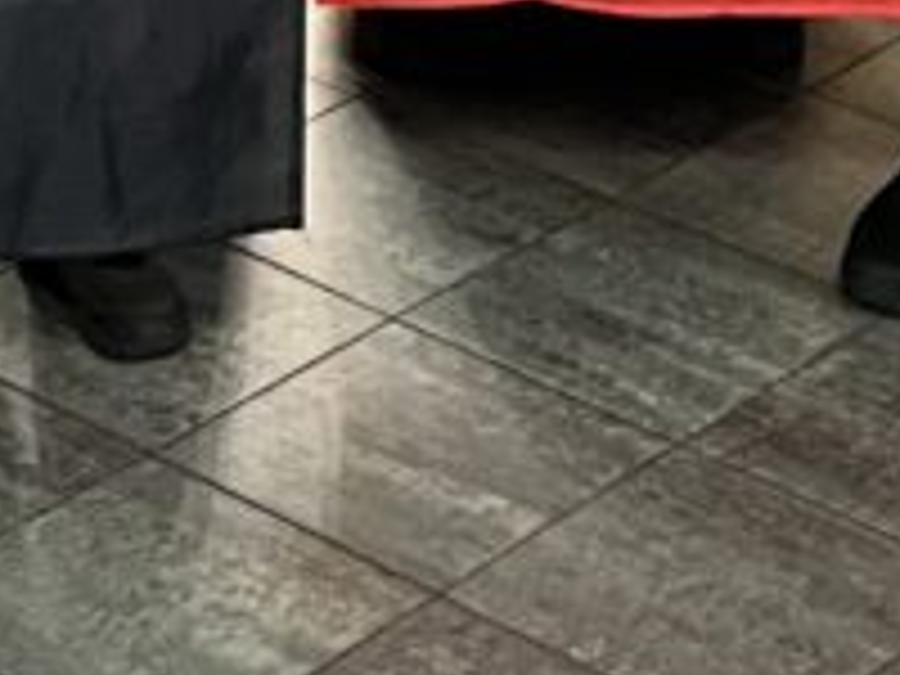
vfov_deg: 8.1
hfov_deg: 11.9
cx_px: 274
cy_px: -1084
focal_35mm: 166
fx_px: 4316
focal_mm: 5.1
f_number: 1.6
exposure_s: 1/33
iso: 500
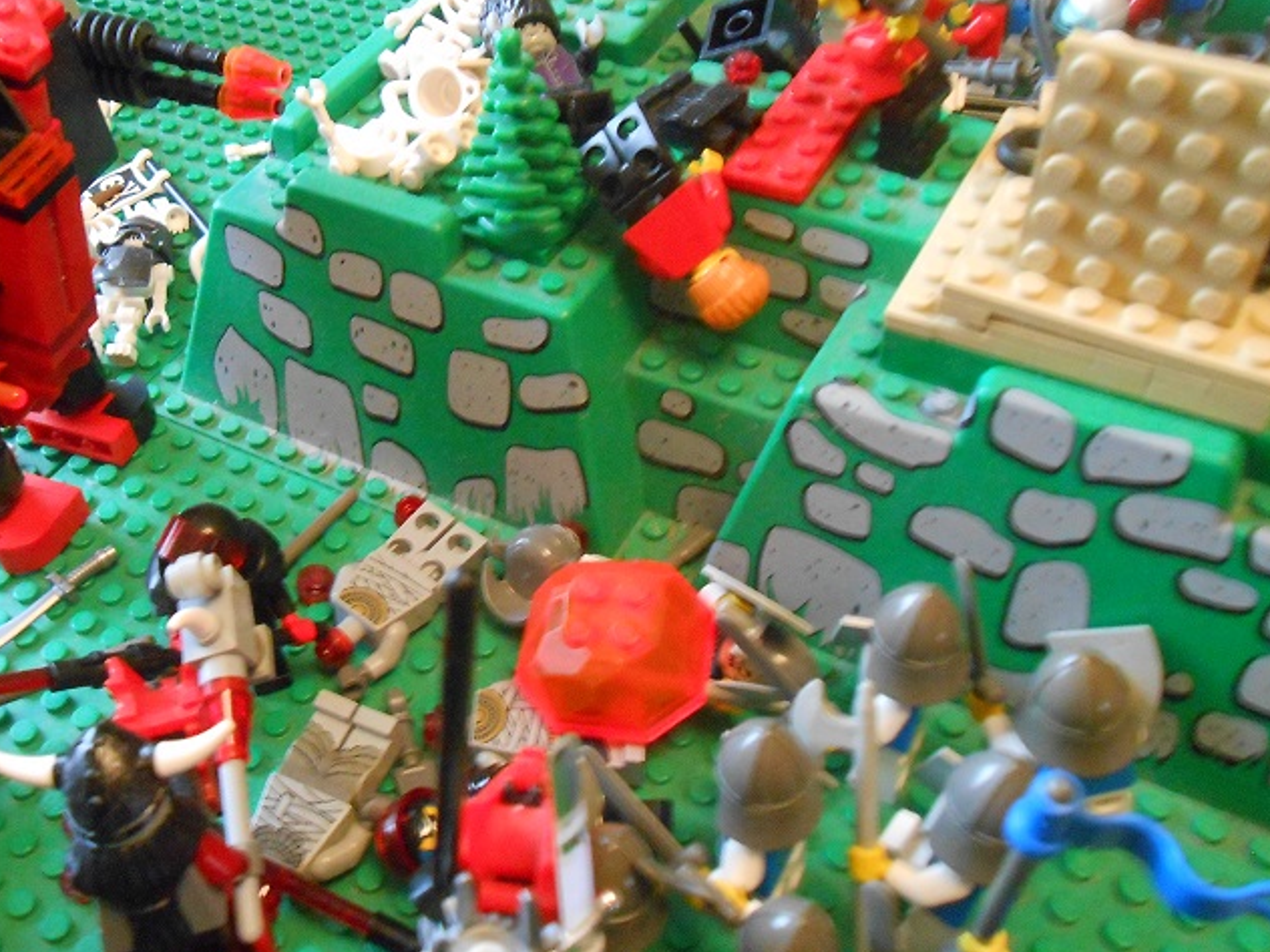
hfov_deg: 48.5
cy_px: 394
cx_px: 474
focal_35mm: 38
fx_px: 1394
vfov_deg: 37.6
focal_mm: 5.3
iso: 800
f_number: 3.8
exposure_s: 1/5
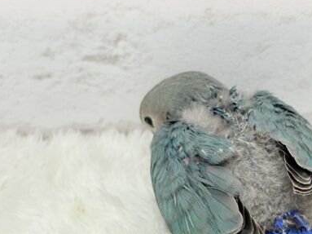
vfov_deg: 16.9
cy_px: 144
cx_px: 244
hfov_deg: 22.2
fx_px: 784
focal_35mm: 87
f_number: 1.6
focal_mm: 5.96
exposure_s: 1/50
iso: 50
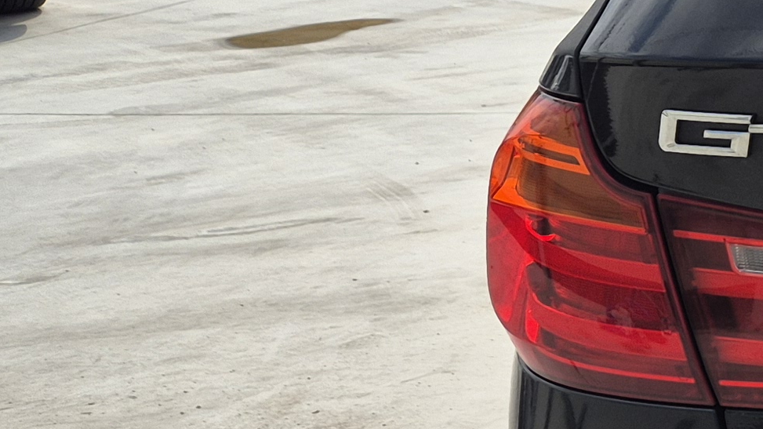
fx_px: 2084
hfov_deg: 16.0
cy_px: 194
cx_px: 1540
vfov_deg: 11.8
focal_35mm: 103
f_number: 1.8
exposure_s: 1/1856
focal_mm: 5.4
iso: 25
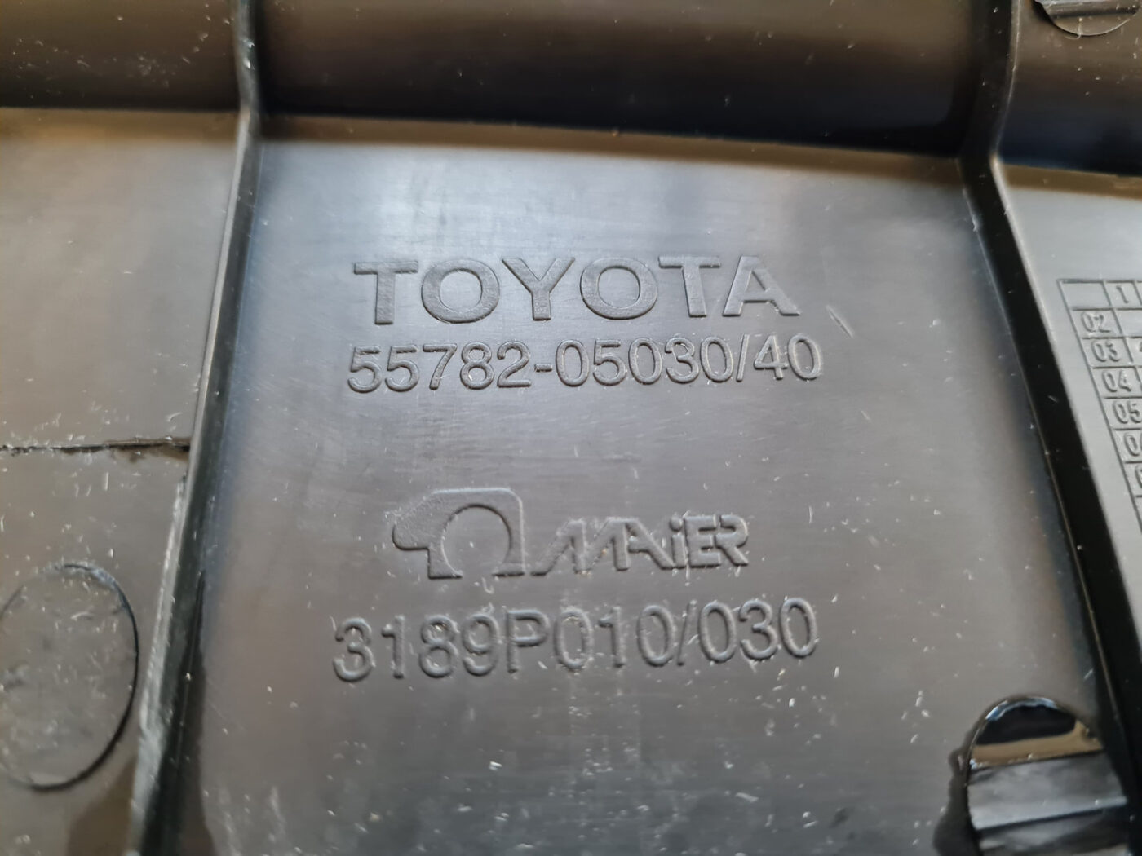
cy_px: 428
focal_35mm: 26
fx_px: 858
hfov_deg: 67.3
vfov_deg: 53.1
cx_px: 571
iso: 640
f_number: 1.8
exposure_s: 1/33
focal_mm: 5.4
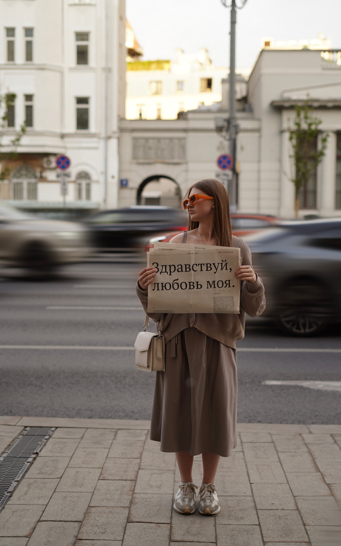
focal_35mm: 51
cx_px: 182
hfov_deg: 25.3
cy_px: 273
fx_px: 758
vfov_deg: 39.6
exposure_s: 1/400
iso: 160
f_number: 2.5
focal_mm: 50
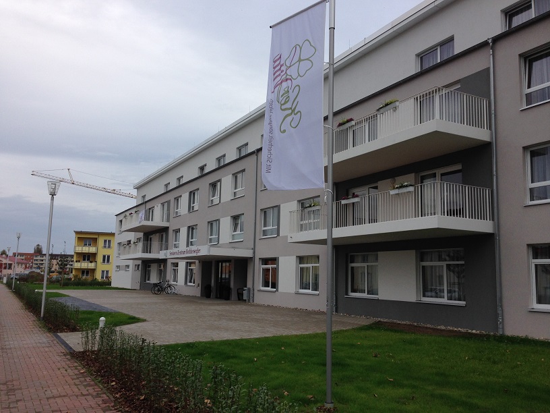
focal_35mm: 33
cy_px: 206
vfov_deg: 42.9
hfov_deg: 55.4
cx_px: 275
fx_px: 524
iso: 50
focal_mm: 4.12
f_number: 2.4
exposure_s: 1/713
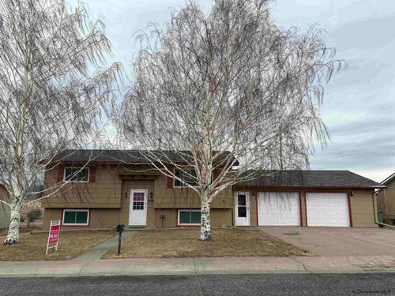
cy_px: 148
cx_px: 198
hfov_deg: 67.3
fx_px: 297
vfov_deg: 53.1
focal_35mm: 26
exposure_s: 1/1953
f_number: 1.6
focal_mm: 5.96
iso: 50
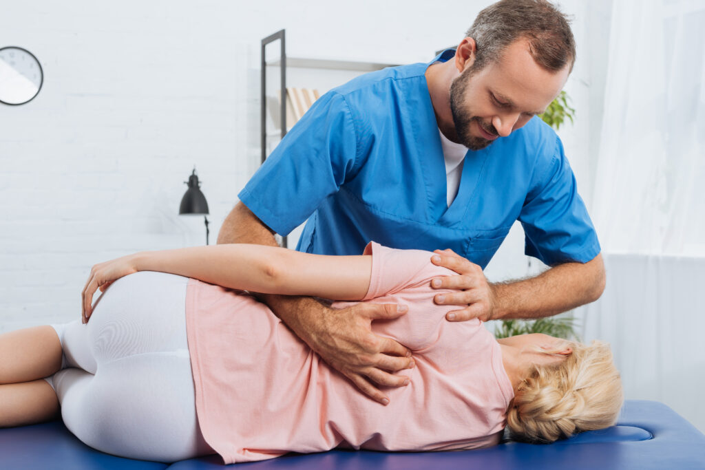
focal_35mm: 50
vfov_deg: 27.0
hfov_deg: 39.6
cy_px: 235
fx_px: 979
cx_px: 352
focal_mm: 50
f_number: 6.3
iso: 100
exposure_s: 1/200
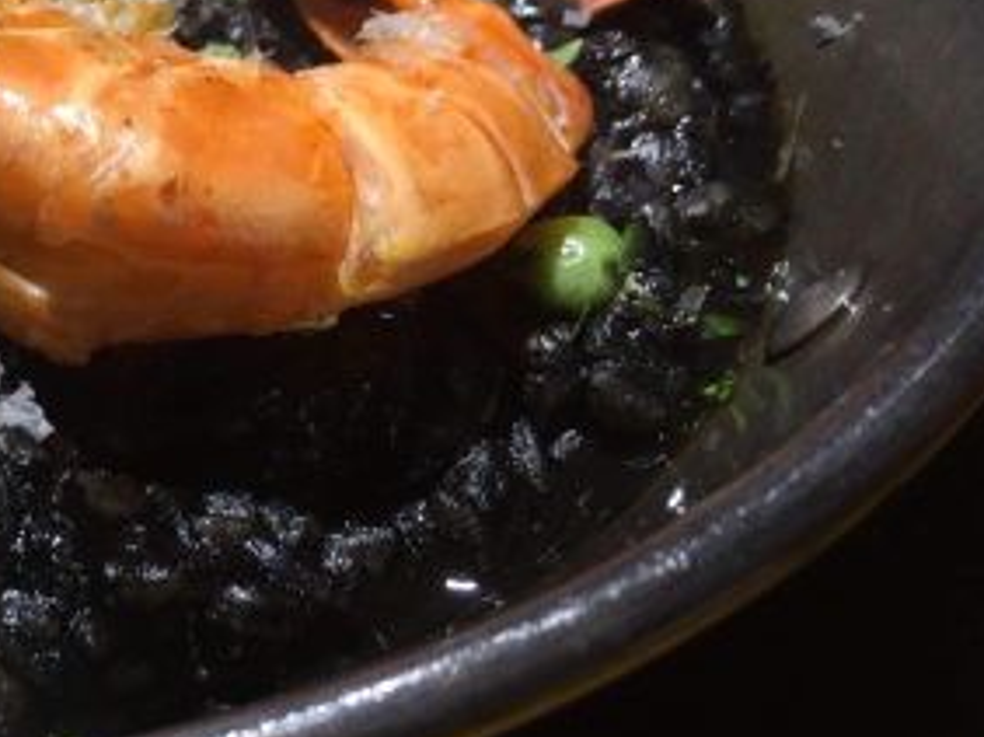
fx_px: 2045
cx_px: -167
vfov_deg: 20.2
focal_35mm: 72
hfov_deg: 24.7
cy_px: 138
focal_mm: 4.15
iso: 32
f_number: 2.2
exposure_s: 1/60
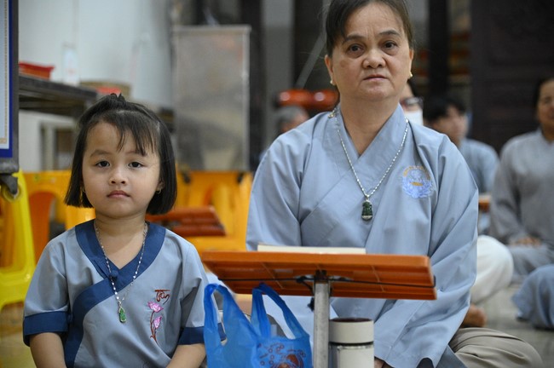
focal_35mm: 82
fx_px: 1261
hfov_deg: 24.8
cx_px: 277
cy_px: 184
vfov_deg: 16.6
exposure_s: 1/200
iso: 10000
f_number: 4
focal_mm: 82
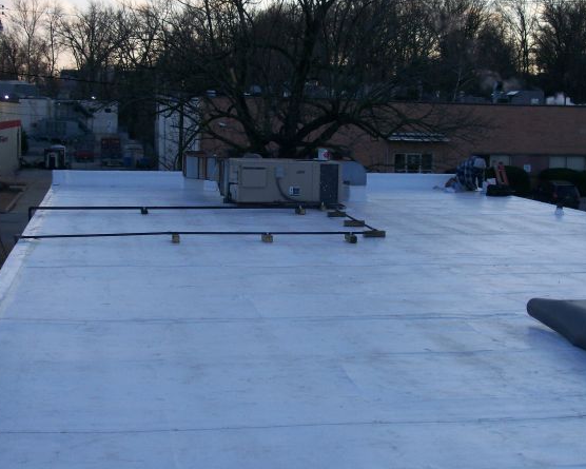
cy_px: 234
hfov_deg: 32.0
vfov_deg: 25.8
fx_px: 1023
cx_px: 300
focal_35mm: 59
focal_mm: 9.4
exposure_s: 1/446
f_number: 3.4
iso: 80
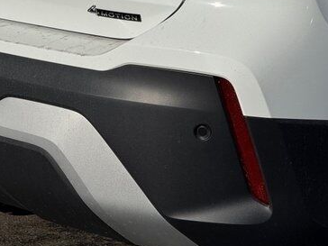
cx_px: 100
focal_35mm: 211
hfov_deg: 9.4
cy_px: 35
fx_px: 1999
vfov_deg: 7.0
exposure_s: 1/3891
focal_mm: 15.66
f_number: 2.8
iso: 32
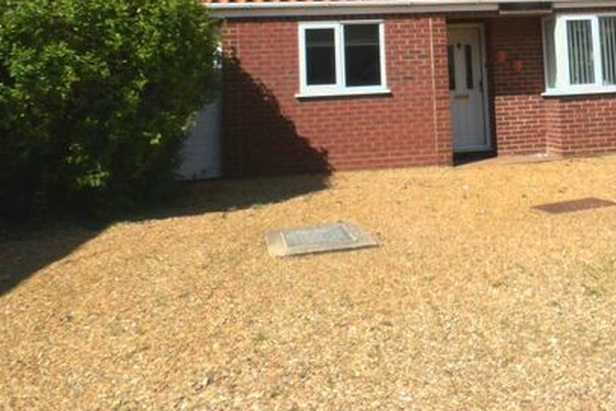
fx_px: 736
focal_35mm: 43
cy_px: 33
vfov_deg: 29.8
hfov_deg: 43.8
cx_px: 470
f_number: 4.1
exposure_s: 1/842
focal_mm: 4.3
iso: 100
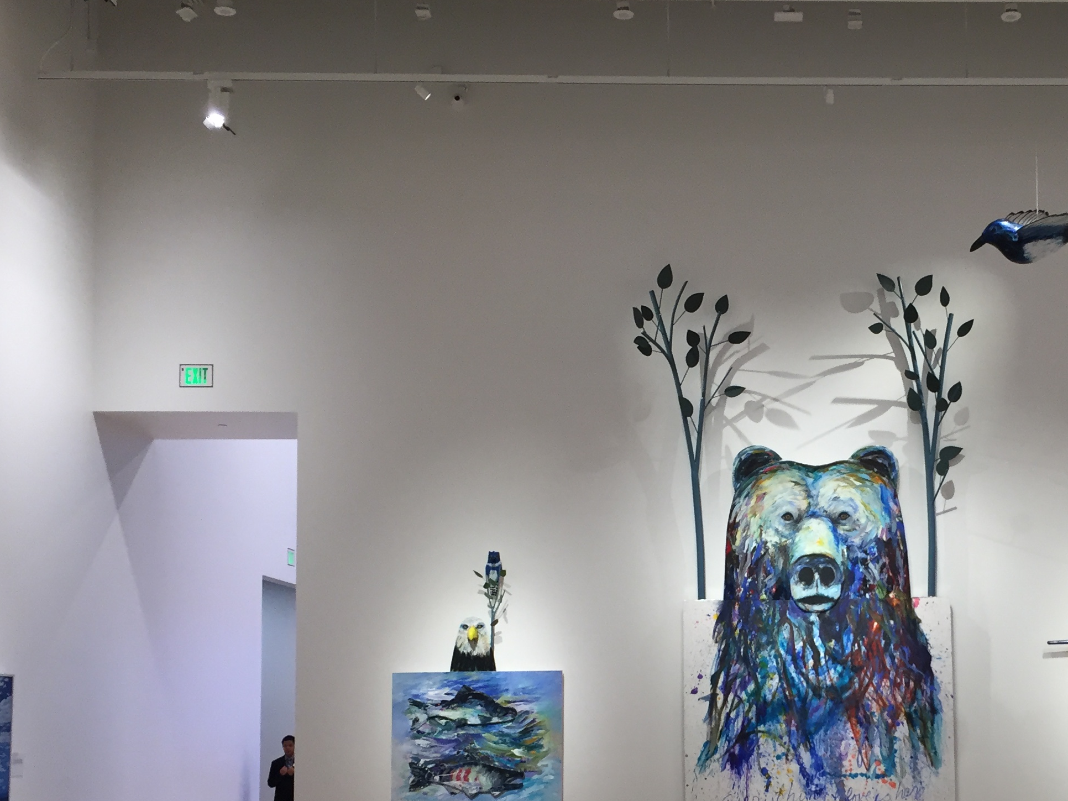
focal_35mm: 49
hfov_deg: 37.7
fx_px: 1512
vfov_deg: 29.1
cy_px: 621
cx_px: 829
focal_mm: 4.15
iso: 32
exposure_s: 1/40
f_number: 2.2
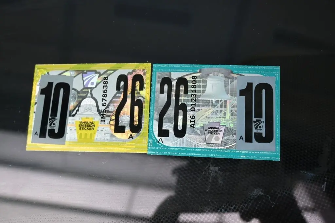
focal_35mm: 38
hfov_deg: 51.3
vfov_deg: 35.5
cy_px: 112
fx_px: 349
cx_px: 168
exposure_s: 1/125
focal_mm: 25
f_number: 4.2
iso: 900
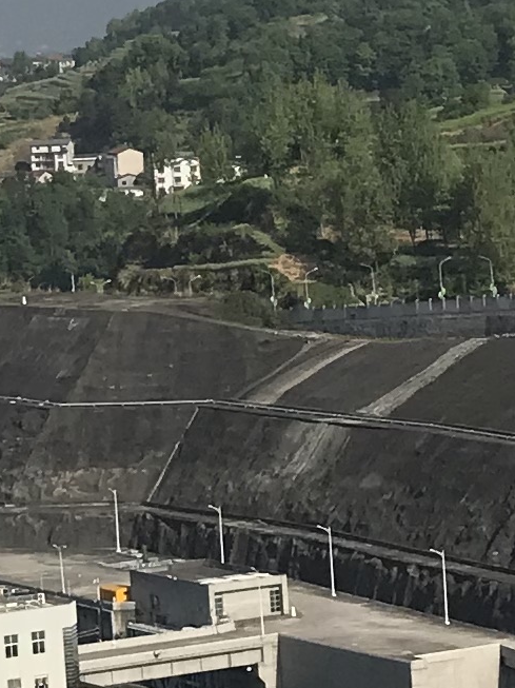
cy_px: 72
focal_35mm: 173
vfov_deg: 11.4
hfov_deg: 8.3
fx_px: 3435
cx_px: -359
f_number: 1.8
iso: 20
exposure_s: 1/2907
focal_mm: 3.99
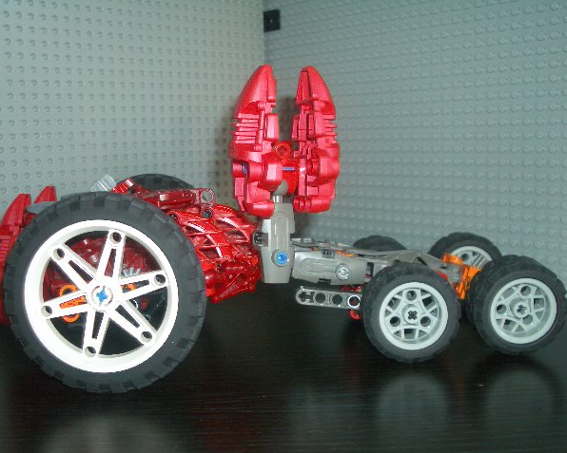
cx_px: 268
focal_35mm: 43
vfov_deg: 34.9
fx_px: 722
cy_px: 226
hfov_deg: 42.9
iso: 100
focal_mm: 6.8
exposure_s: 1/60
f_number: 2.8
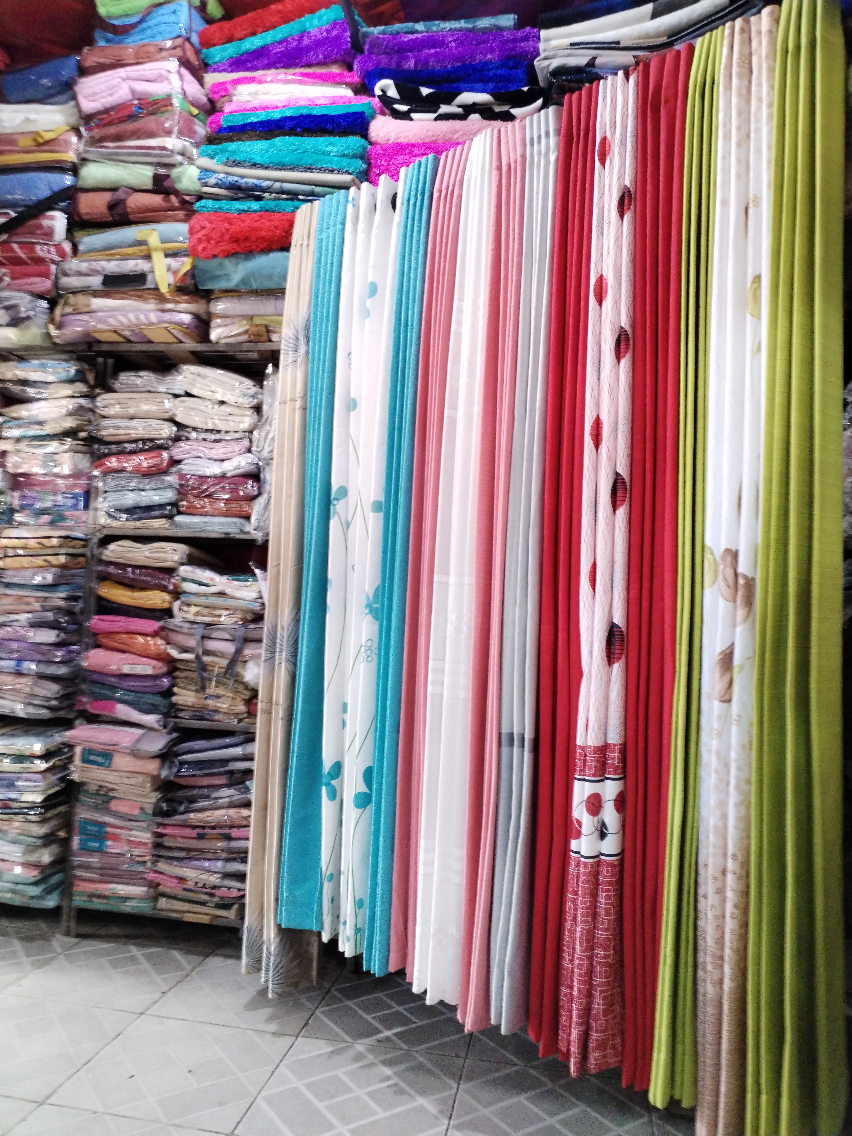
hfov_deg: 48.2
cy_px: 568
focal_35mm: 29
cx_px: 426
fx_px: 952
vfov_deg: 61.7
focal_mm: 4.75
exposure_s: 1/33.3
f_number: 1.8
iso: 736
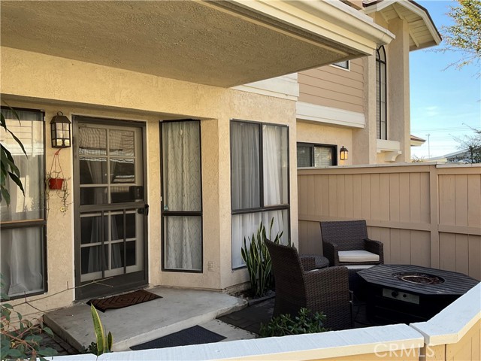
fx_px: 403
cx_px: 240
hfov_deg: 61.7
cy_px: 180
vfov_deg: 48.2
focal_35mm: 29
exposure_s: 1/287
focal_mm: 3
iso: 16
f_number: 1.8
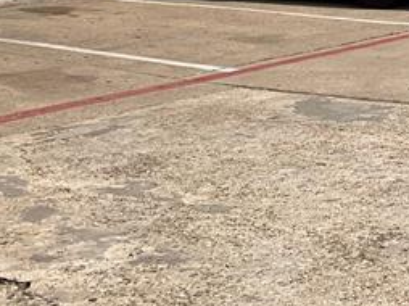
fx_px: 1239
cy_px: -296
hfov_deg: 17.0
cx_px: 612
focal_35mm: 105
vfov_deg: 12.5
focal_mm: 4.25
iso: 25
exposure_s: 1/3289
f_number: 1.8
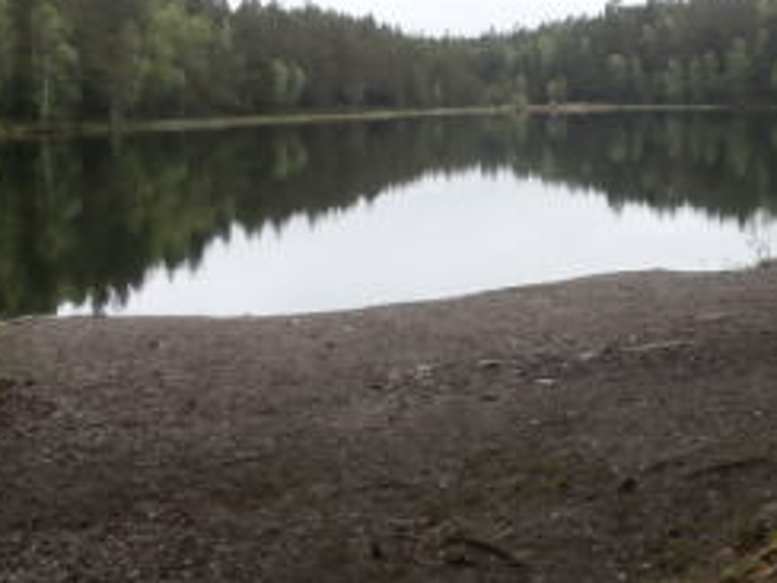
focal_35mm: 63
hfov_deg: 29.7
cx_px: 669
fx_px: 1414
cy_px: 131
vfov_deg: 23.0
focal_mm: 4.2
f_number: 3
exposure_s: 1/160
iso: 100
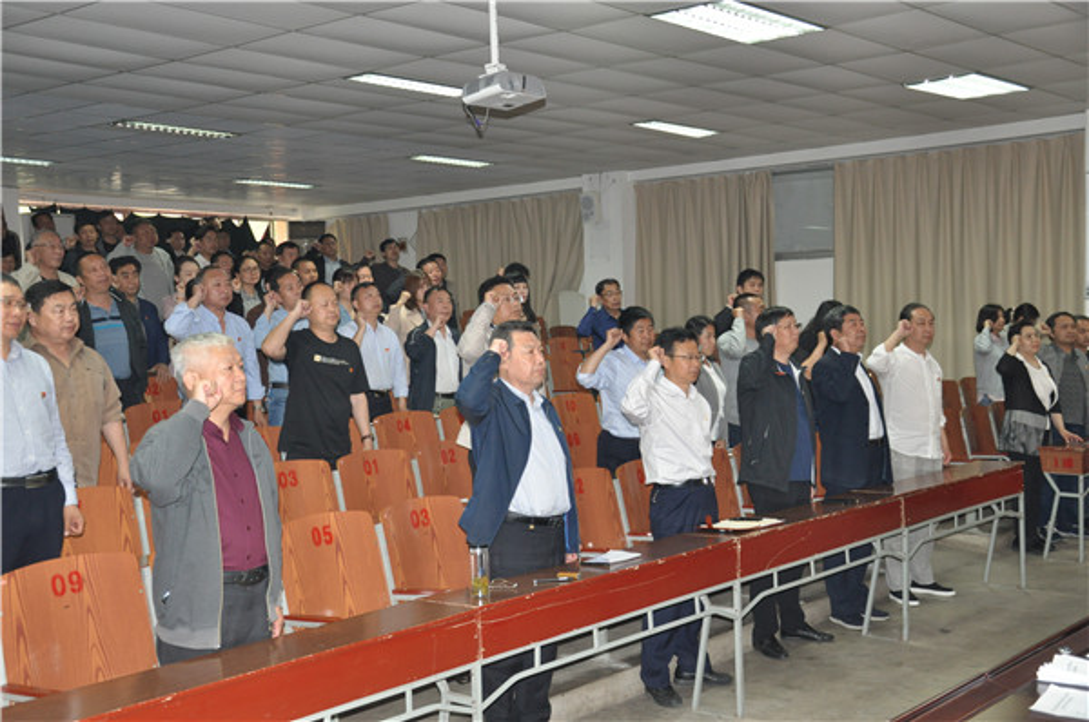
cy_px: 361
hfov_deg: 43.7
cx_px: 544
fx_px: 1359
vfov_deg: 29.8
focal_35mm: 45
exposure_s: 1/30
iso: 800
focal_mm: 30
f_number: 4.2
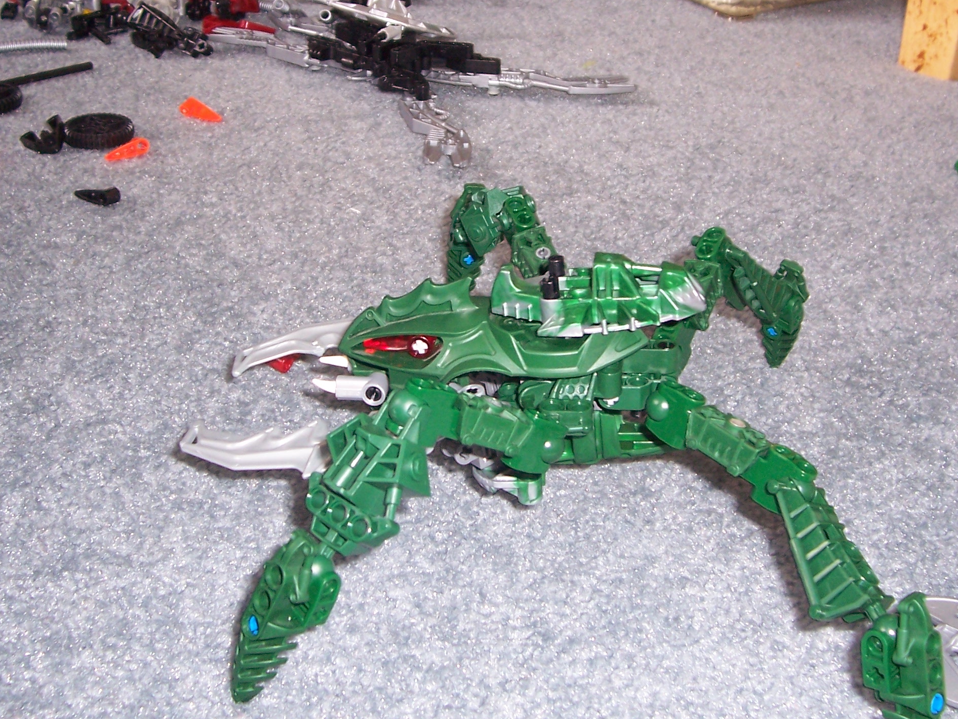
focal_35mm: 46
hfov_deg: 41.2
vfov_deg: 31.4
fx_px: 1273
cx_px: 470
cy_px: 295
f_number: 2.7
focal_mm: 5.6
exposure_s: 1/60
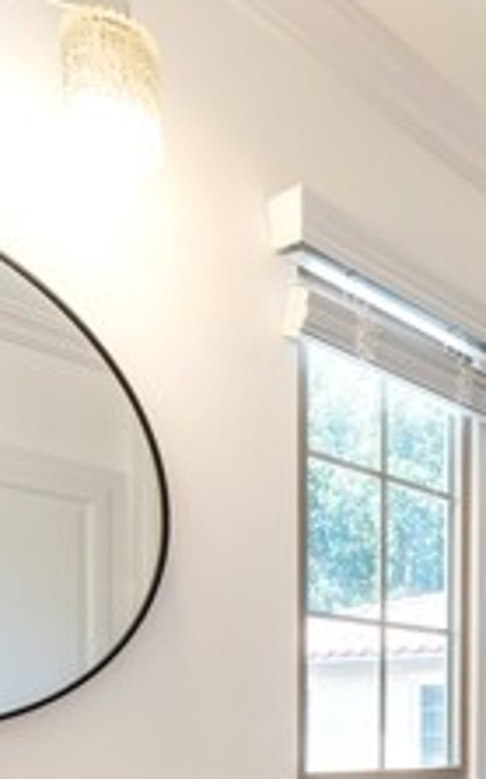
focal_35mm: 41
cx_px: 584
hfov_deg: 27.4
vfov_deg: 43.2
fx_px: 871
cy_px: 732
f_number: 6.3
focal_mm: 14
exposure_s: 1/160
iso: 400
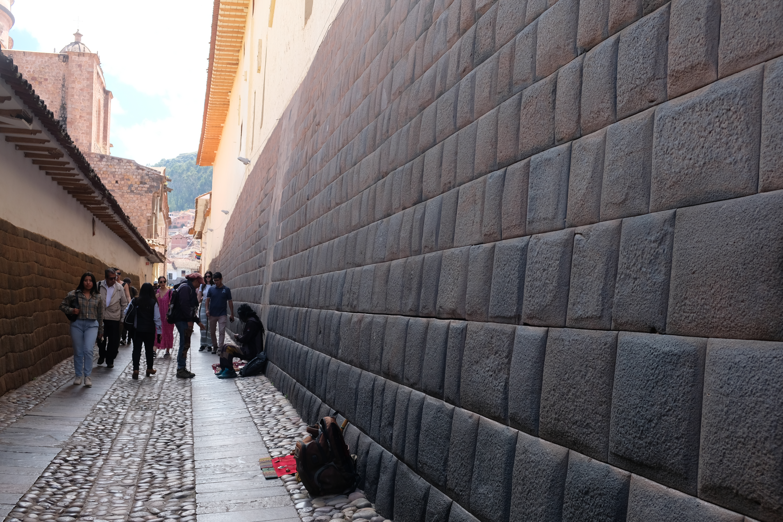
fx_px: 913
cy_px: 261
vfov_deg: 31.9
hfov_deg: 46.4
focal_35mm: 42
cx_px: 392
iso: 400
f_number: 6.4
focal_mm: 27.7
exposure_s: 1/150
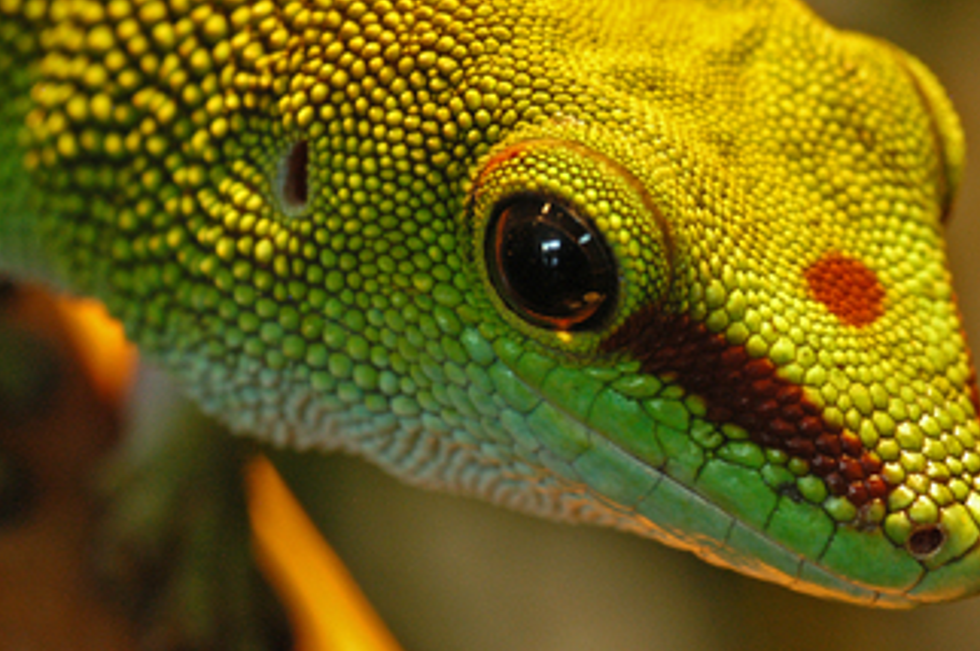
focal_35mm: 225
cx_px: 593
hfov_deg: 9.2
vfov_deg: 6.1
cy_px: 268
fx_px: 6111
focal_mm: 105
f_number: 11
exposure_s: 1/10
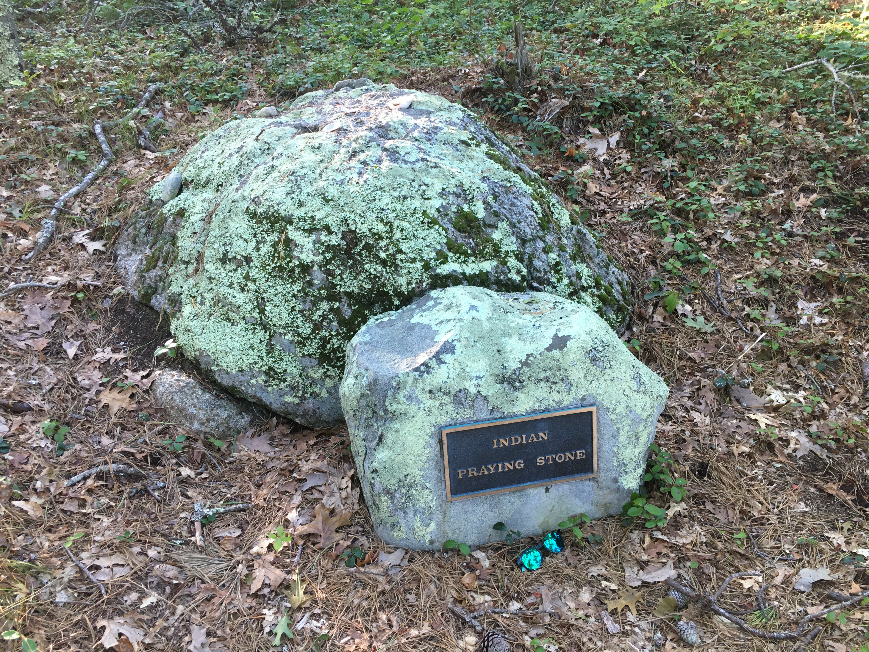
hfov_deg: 61.7
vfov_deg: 48.2
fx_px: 728
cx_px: 434
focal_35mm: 29
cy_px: 326
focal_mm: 4.15
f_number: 2.2
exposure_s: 1/30
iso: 50
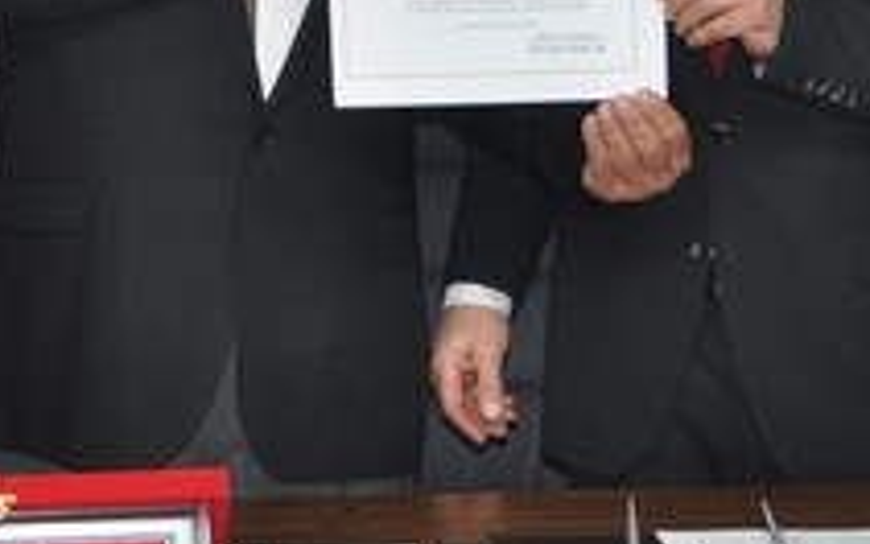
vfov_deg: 7.9
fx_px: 3913
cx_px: 474
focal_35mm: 165
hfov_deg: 12.7
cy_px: -27
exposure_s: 1/60
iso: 500
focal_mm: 34
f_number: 4.2
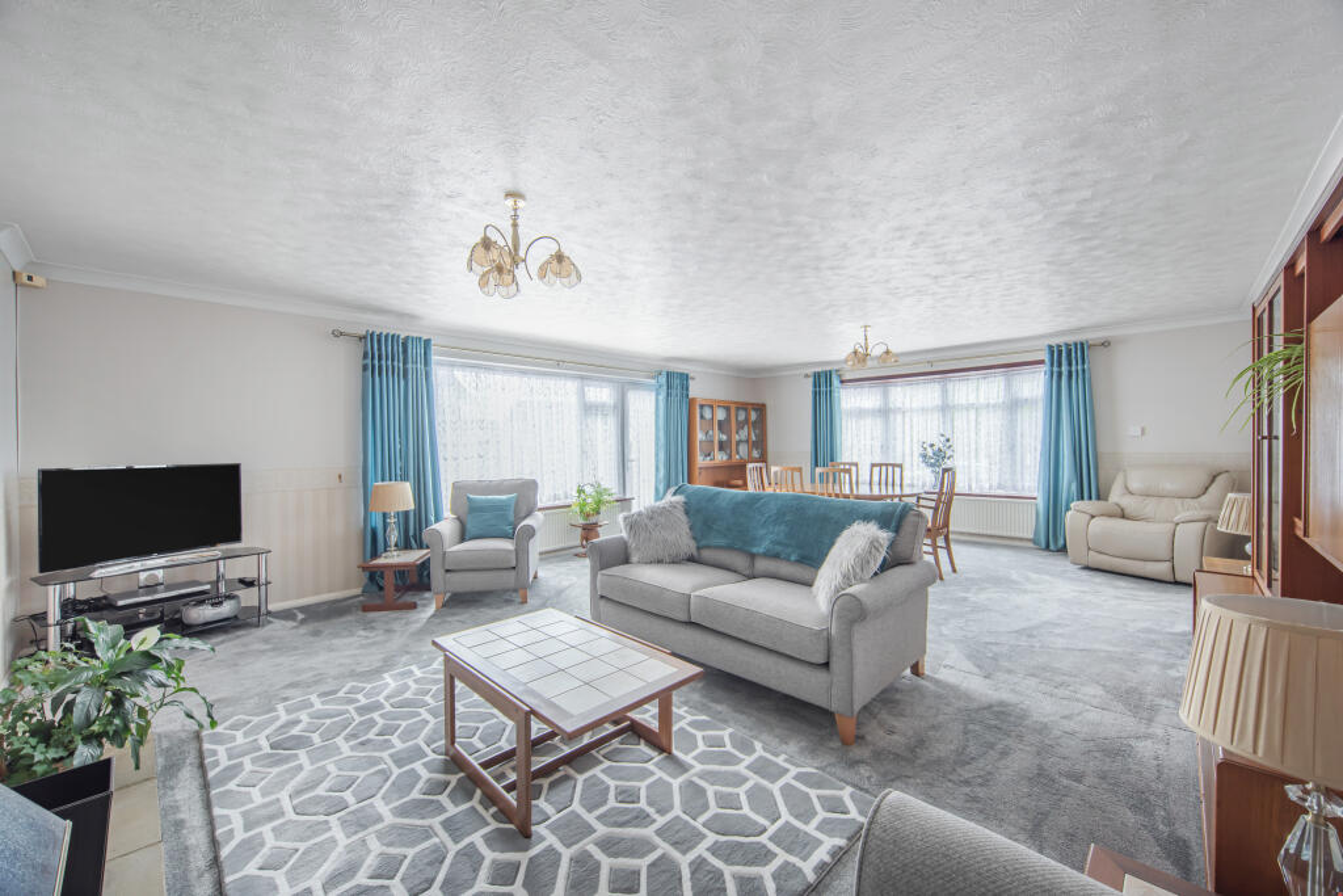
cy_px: 448
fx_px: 672
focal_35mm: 18
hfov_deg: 90.0
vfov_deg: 67.4
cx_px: 672
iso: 64
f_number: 8
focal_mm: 18
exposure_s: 1/6
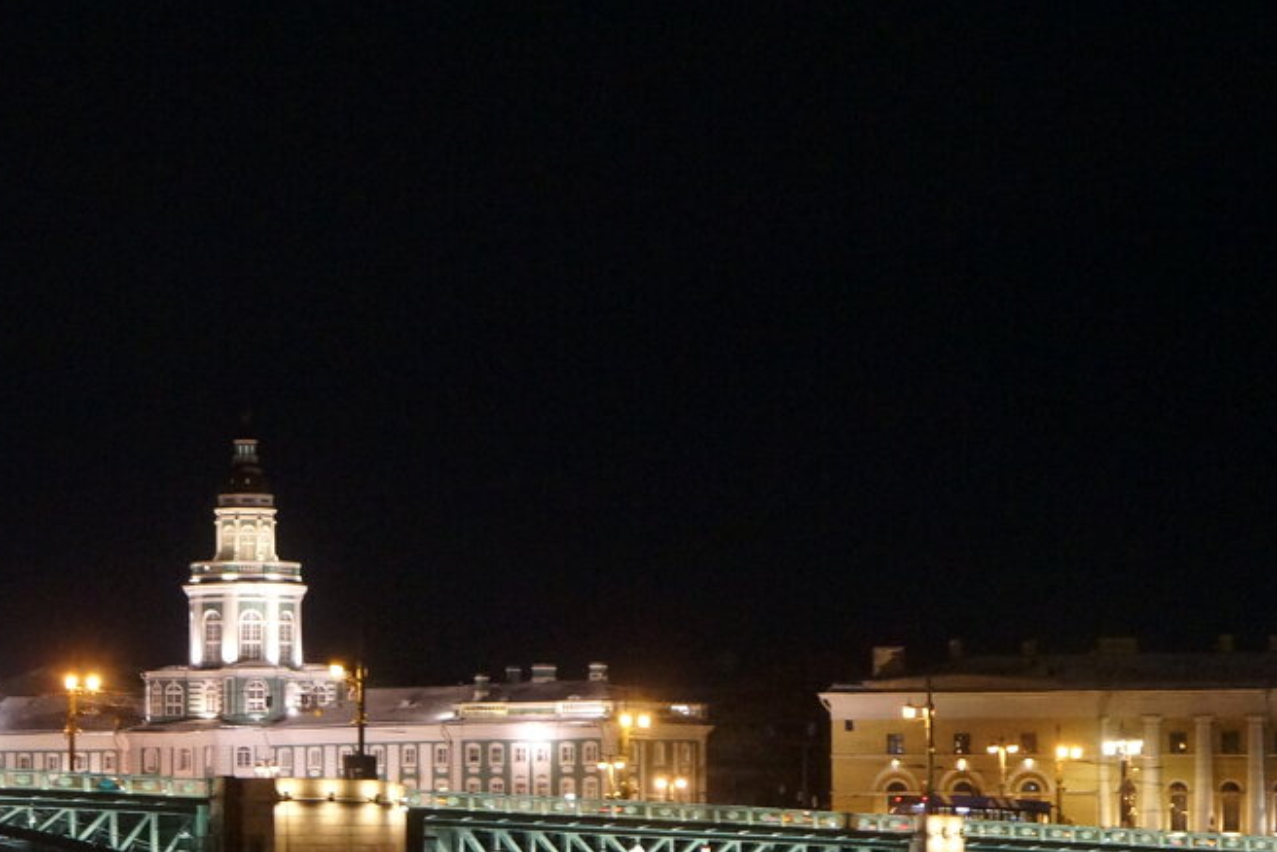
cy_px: 696
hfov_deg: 15.8
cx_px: 237
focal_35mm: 129
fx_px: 4575
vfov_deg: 10.6
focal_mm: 47
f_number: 5
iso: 3200
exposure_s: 1/50
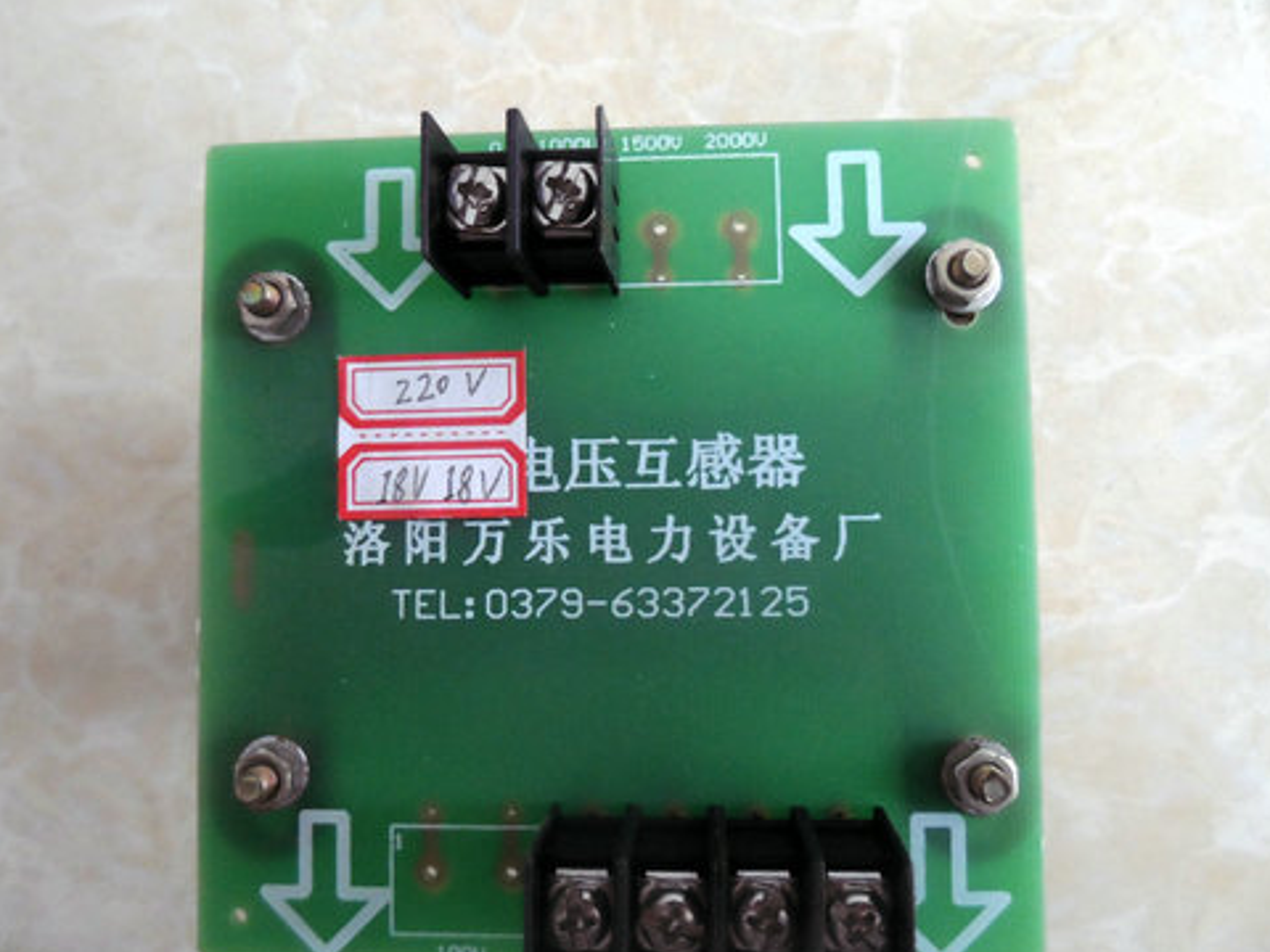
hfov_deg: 69.4
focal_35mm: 25
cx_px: 656
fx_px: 917
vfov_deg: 54.9
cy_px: 469
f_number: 3.2
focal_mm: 4
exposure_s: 1/30
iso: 400
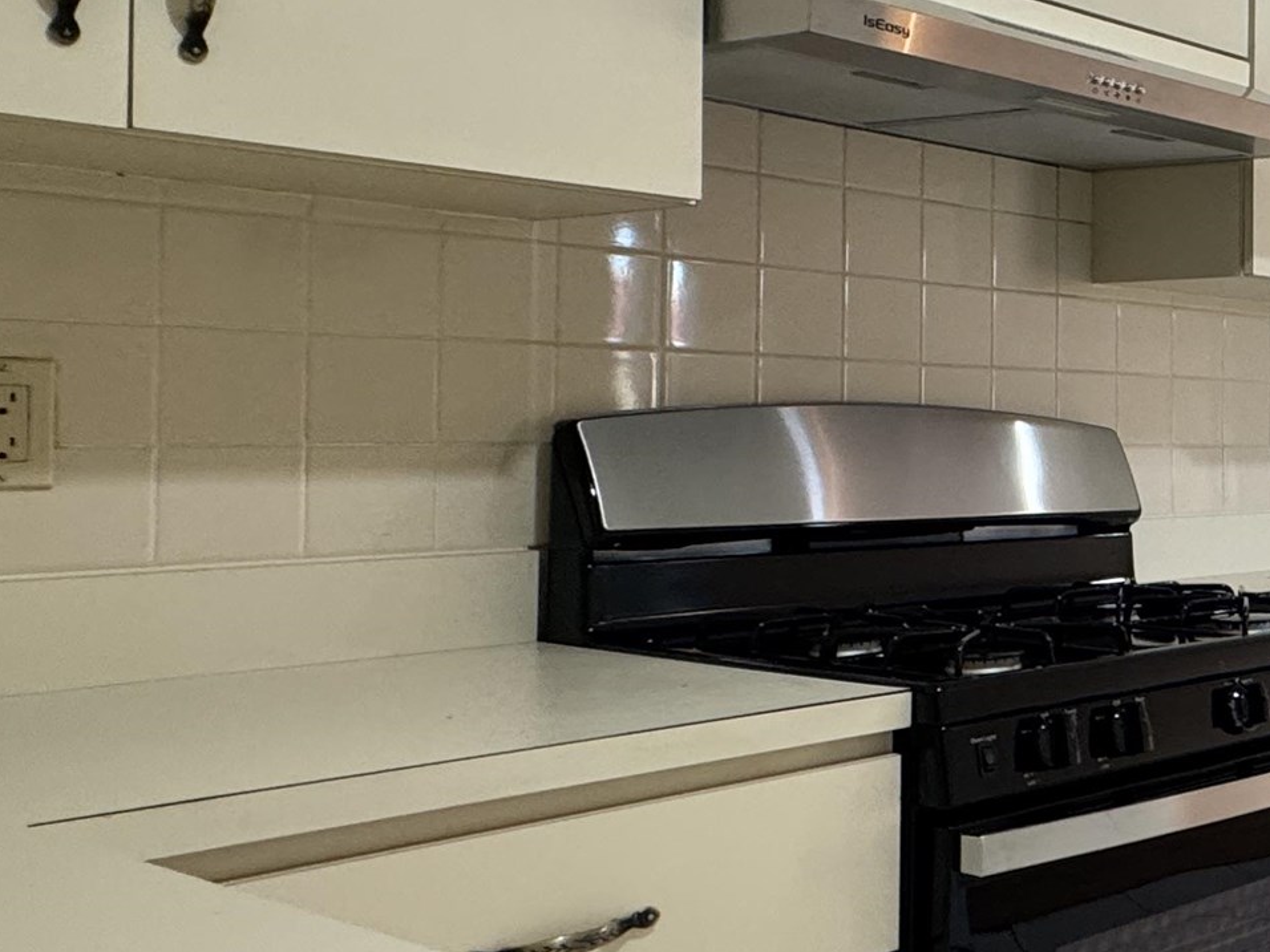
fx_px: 1651
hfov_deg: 30.7
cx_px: 1735
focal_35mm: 45
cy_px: 422
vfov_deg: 32.2
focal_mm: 2.22
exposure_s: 1/60
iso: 250
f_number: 2.2
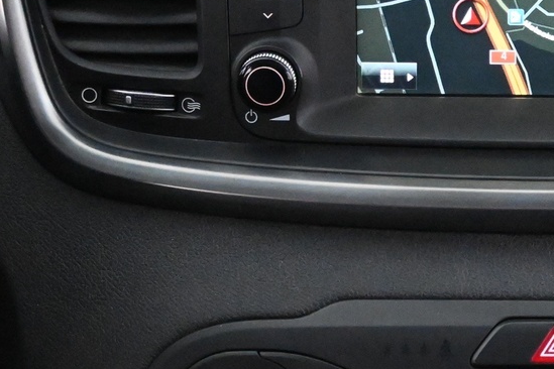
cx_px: 558
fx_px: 1873
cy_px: 223
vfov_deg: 11.3
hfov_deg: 16.5
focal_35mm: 122
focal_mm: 27.5
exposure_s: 1/40
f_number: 4.5
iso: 10000
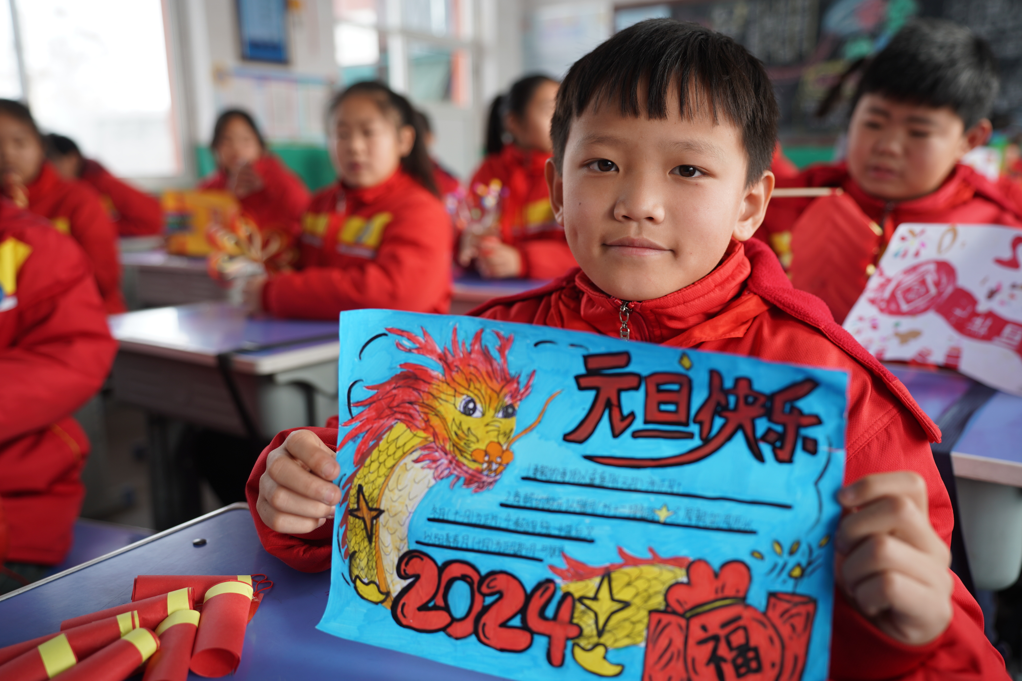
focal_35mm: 31
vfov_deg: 42.3
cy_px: 340
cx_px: 511
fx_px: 880
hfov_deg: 60.3
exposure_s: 1/125
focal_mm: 31
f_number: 2.8
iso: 125
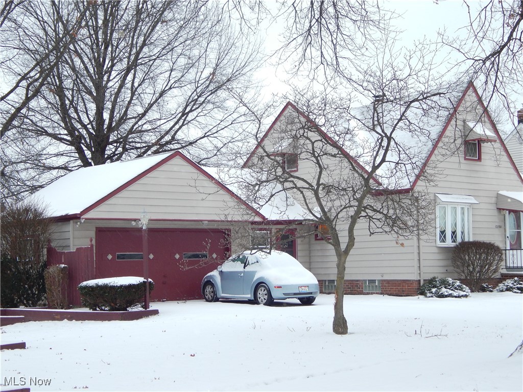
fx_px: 922
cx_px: 262
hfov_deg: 31.7
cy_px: 196
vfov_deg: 24.0
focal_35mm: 61
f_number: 4
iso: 250
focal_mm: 10.9
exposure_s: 1/30
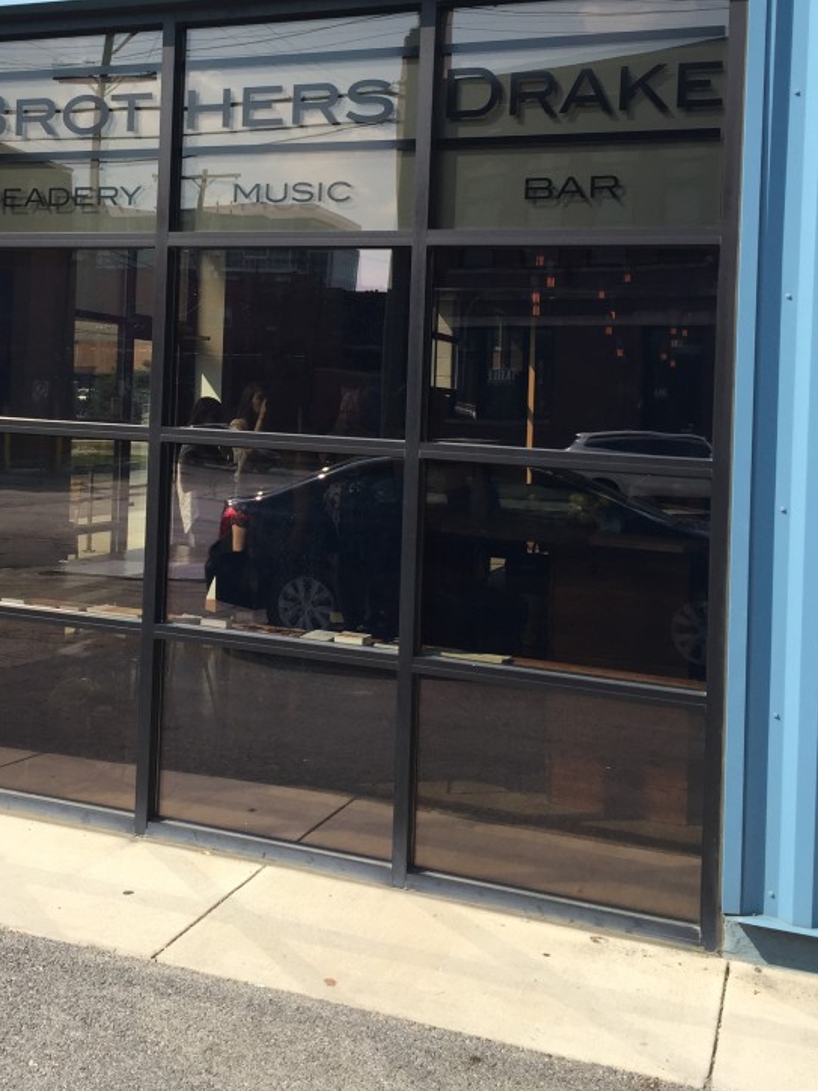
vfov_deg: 45.4
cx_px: 255
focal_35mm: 41
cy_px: 410
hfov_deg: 34.7
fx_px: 1292
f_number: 2.2
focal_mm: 4.15
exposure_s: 1/1199
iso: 32
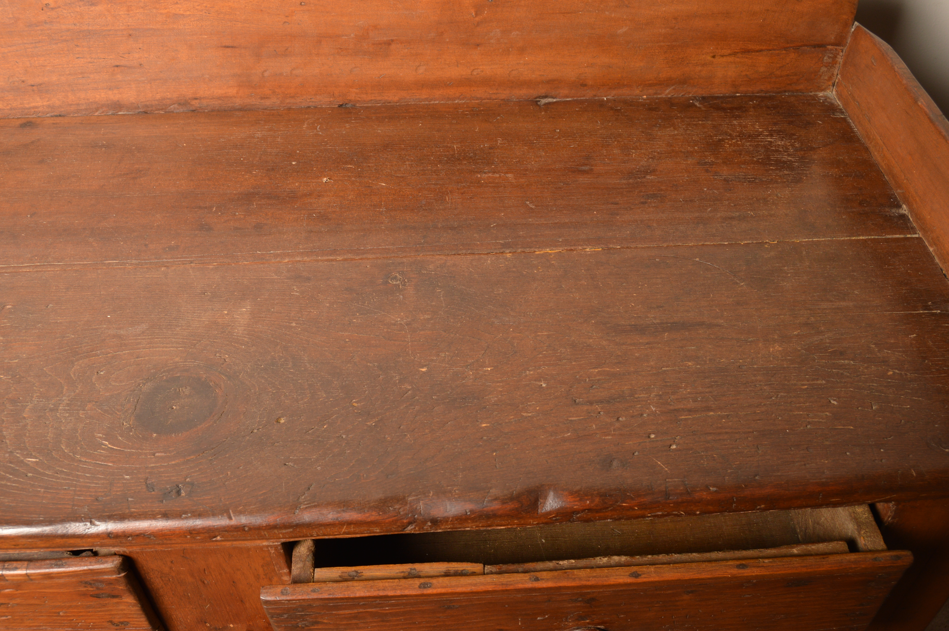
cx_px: 474
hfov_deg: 55.1
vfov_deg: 38.3
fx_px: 909
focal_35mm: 34
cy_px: 316
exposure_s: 1/125
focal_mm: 23
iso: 200
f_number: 8
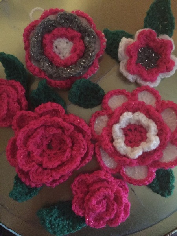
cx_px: 88
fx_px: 198
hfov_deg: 48.2
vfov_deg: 61.7
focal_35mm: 29
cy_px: 118
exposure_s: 1/17
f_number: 2.2
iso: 2000
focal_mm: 4.15
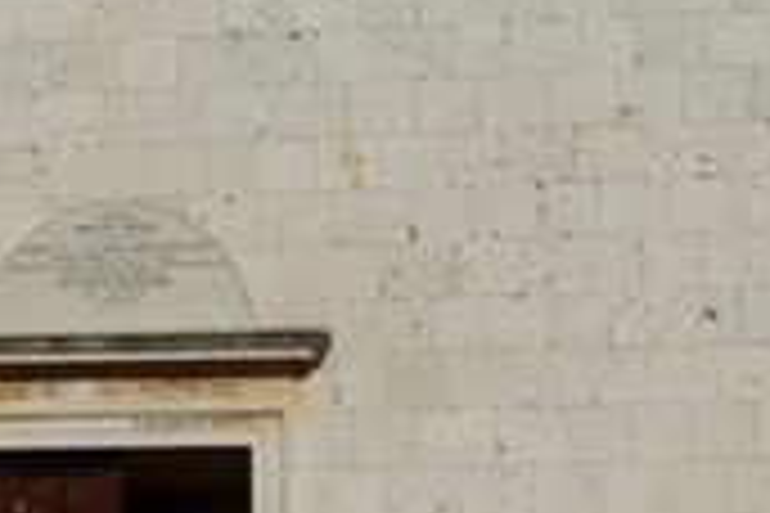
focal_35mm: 140
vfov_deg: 9.7
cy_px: 18
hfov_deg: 14.6
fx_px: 2994
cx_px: 212
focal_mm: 20
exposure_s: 1/250
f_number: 11
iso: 100
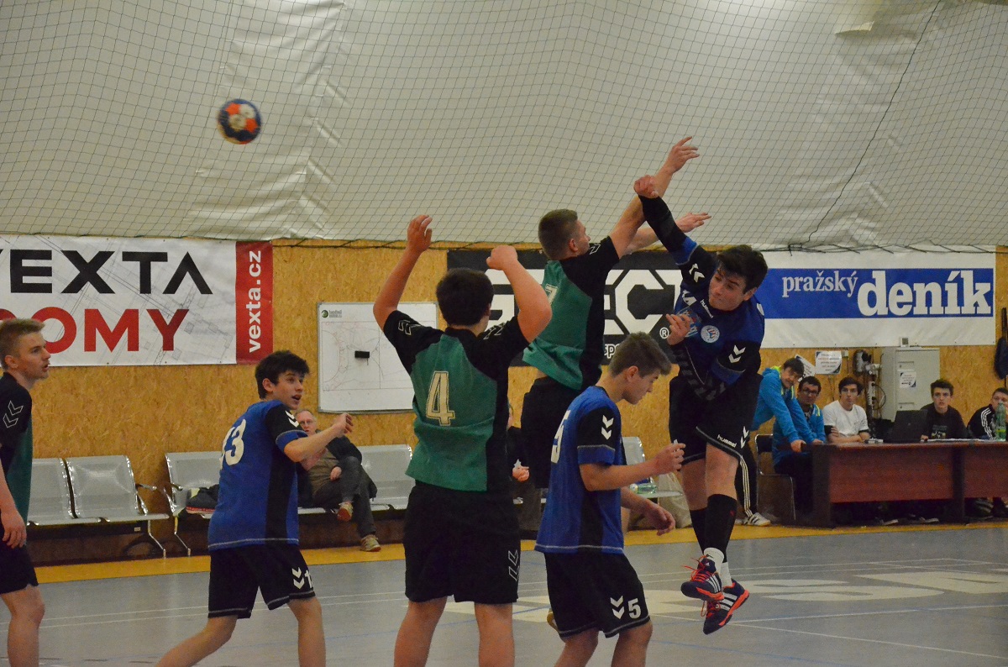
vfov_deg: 12.1
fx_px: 3143
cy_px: 334
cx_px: 504
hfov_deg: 18.2
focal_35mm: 112
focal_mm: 75
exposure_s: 1/1000
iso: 6400
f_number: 5.6
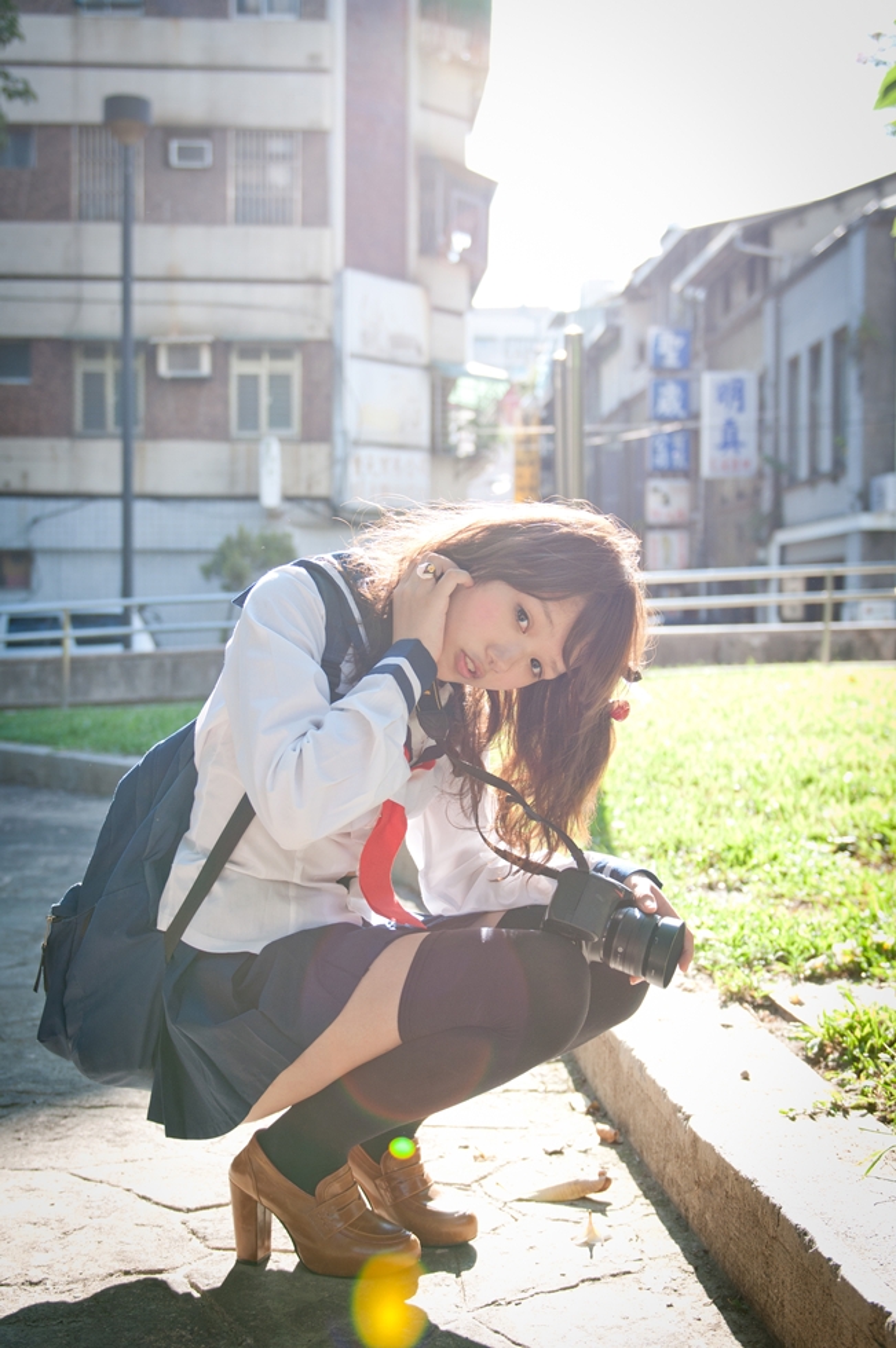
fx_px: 1796
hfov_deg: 28.0
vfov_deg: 41.2
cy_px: 674
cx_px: 448
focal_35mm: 48
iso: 200
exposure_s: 1/500
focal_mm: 32
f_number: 3.2
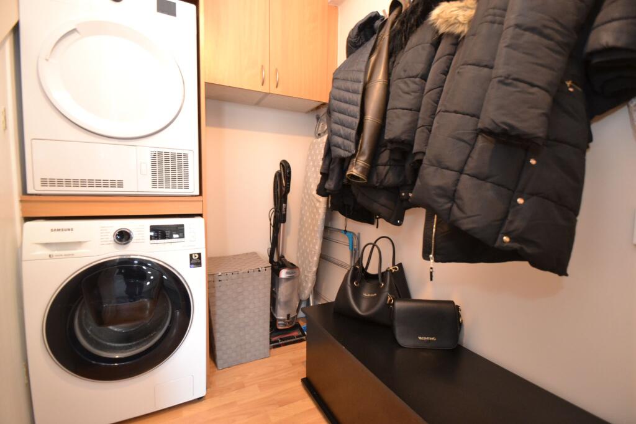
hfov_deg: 100.4
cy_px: 212
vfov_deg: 77.3
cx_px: 318
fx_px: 265
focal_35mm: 15
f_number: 3.5
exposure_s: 1/60
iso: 1400
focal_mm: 10
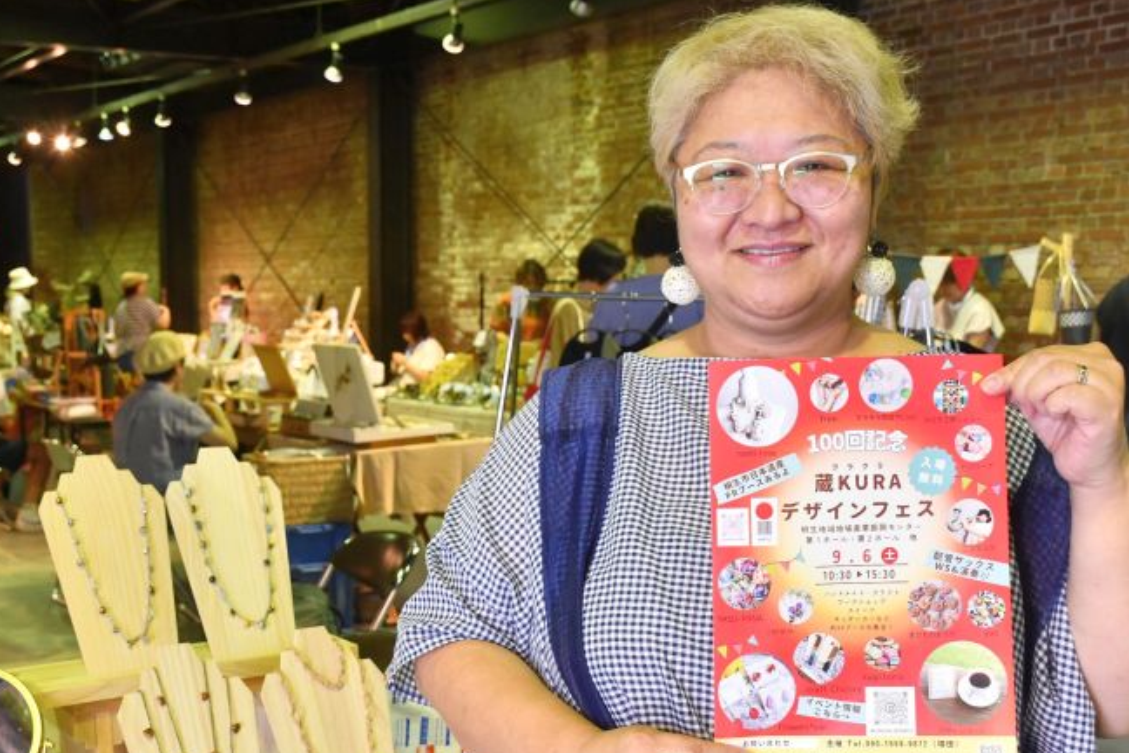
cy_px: 518
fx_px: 1568
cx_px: 465
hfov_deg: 39.5
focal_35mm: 50
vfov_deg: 26.8
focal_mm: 24
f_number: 5.6
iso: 1600
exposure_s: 1/60
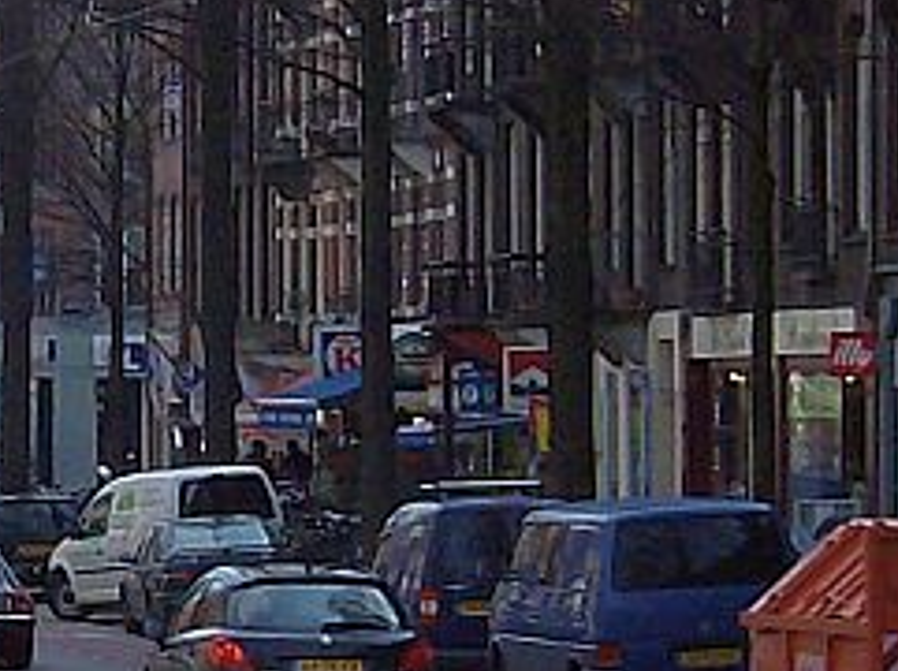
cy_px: 84
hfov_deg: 6.6
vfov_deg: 5.0
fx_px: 7693
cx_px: -235
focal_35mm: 297
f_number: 6.2
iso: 100
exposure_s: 1/346
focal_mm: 11.6
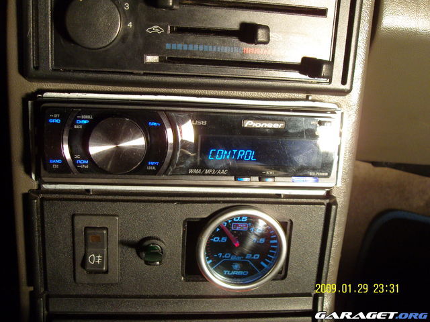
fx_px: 460
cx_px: 215
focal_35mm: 37
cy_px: 161
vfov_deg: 38.7
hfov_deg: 50.1
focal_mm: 6.2
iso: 160
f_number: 2.8
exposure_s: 1/40
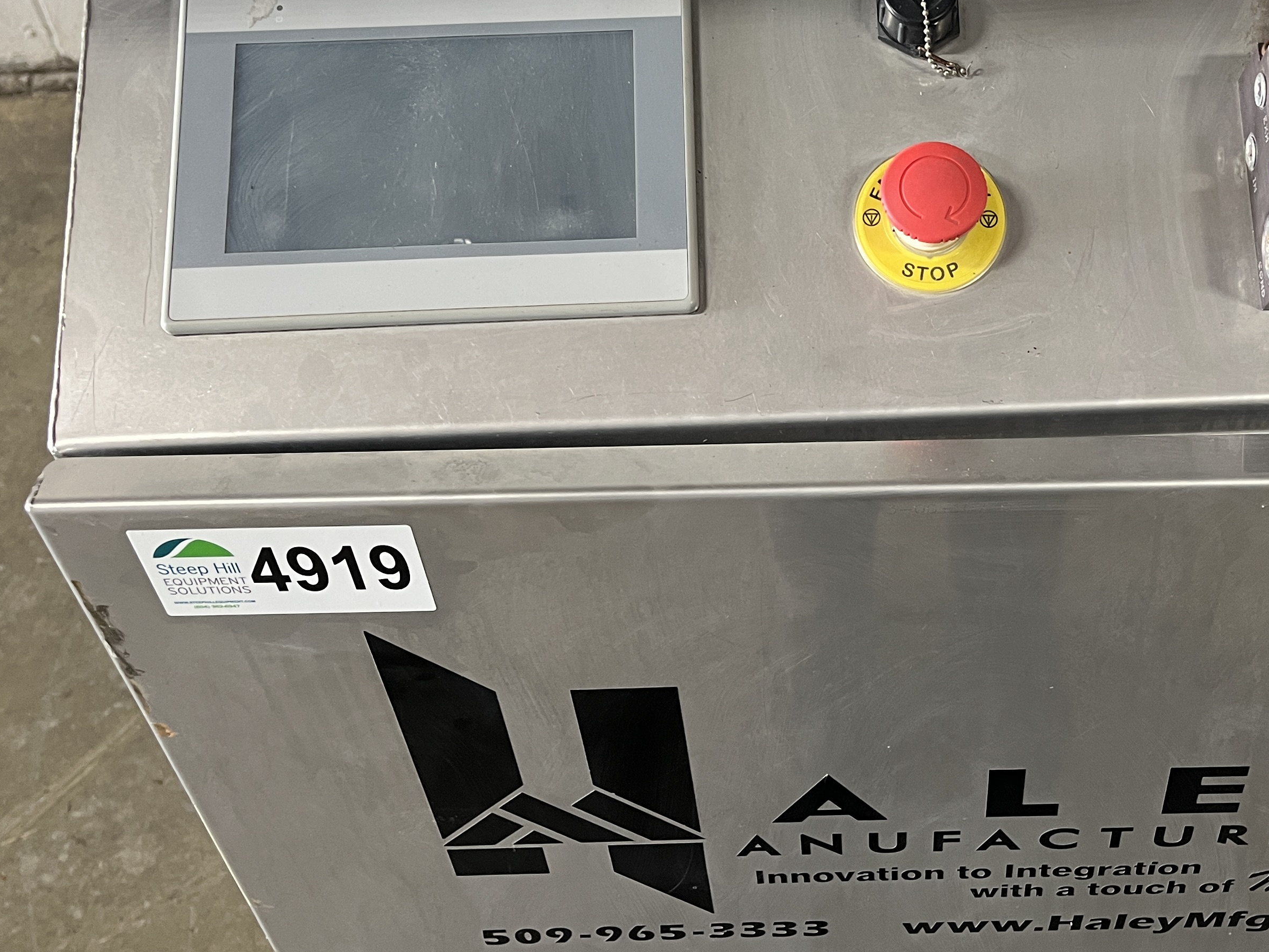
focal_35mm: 44
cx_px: 880
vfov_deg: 32.8
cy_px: 393
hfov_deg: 42.2
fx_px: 1613
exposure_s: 1/60
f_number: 1.6
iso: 125
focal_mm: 5.1
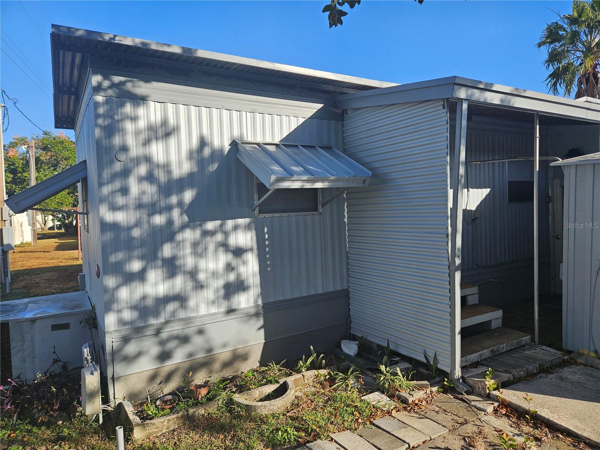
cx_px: 300
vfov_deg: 58.9
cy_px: 225
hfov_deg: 73.9
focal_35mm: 23
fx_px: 399
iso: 25
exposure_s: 1/1067
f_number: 1.8
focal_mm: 5.4
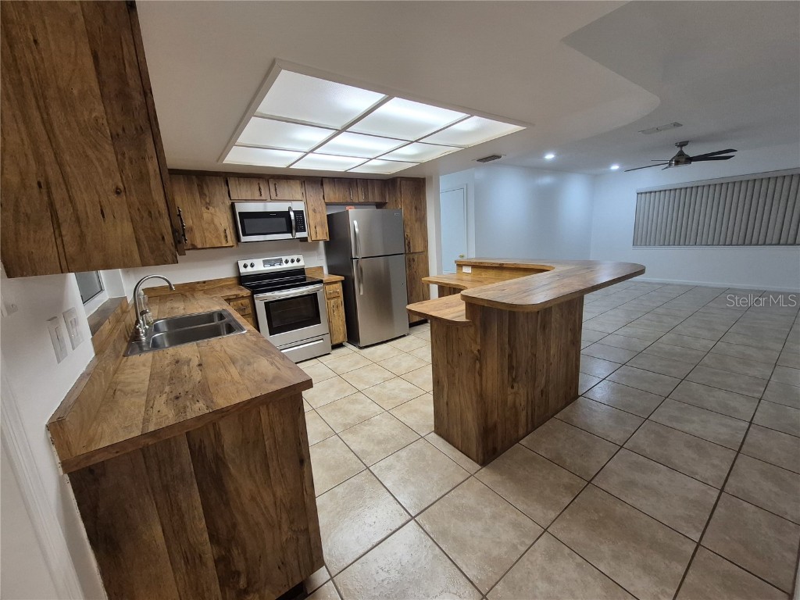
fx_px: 300
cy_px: 300
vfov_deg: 89.9
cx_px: 400
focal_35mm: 13
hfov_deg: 106.2
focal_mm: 1.74
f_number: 2.2
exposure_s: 1/60
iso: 160
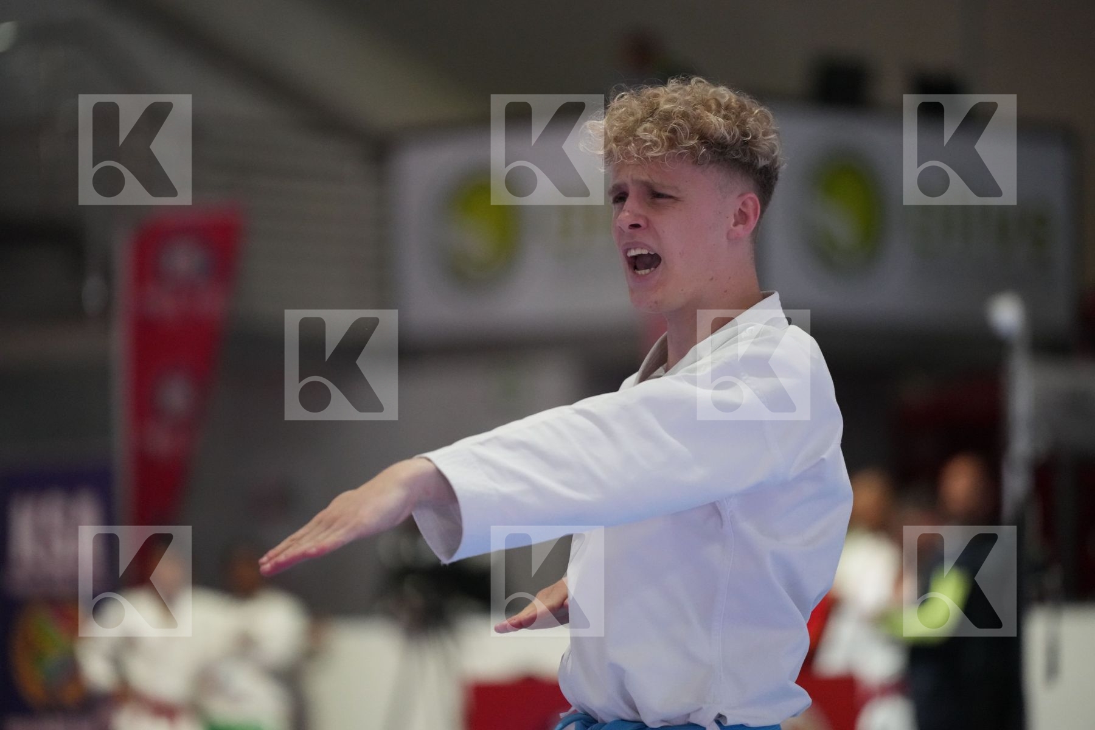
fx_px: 5900
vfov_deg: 7.1
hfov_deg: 10.6
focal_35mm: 194
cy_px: 365
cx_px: 548
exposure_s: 1/500
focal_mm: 194
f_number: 2.8
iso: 6400
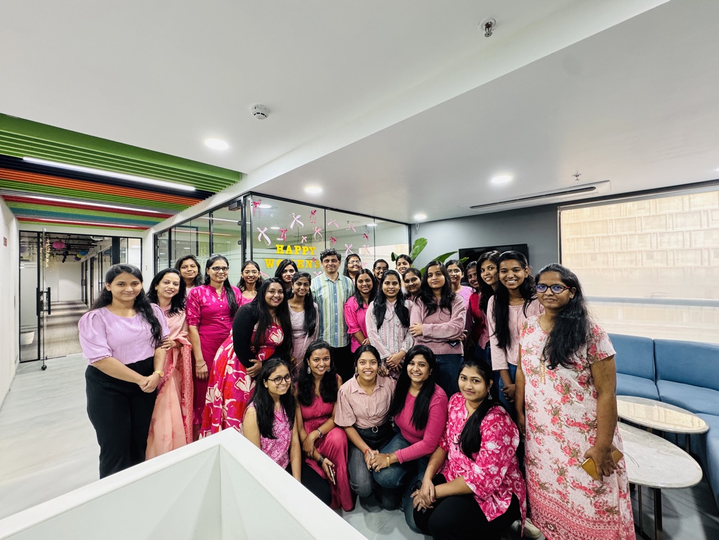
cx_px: 360
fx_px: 291
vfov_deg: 85.7
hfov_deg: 102.1
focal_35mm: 14
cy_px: 270
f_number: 2.2
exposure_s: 1/50
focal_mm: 2.22
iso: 250
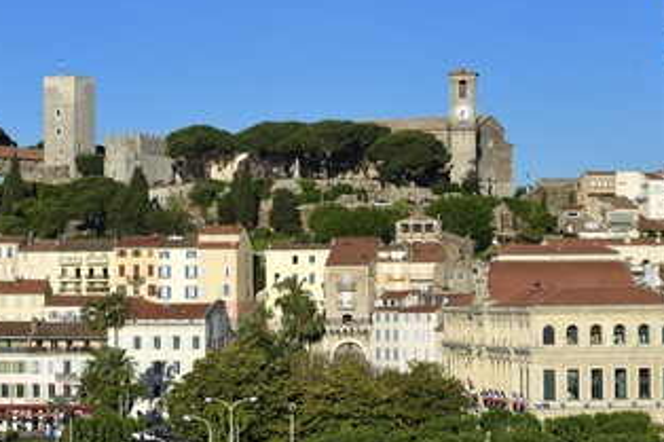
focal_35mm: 131
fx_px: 2415
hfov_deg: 15.7
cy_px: 288
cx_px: 311
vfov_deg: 10.4
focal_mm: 98
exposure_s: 1/320
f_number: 11
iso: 200
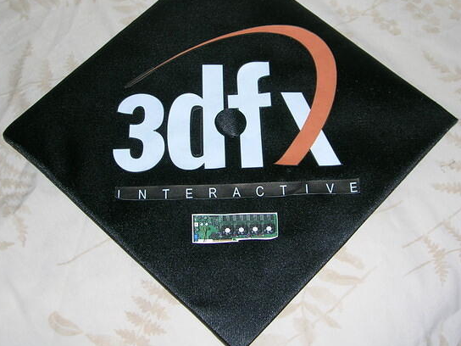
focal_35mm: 67
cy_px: 146
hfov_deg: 29.0
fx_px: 892
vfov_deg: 21.9
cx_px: 231
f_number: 3.4
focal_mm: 8.6
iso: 50
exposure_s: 1/60.1
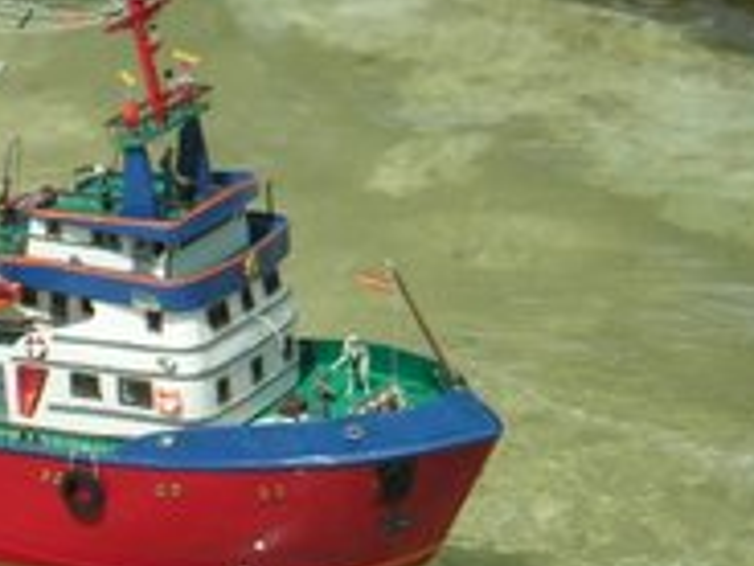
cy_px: 414
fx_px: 5402
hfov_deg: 7.9
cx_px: -8
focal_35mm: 248
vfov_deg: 6.0
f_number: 4
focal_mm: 18.9
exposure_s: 1/750
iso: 50
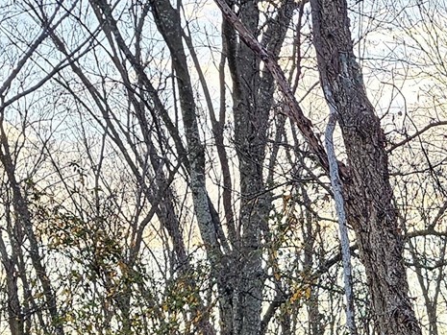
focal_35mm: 95
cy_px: 659
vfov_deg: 13.5
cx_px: 705
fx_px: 1227
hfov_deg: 18.0
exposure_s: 1/120
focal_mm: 6.3
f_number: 1.7
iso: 160
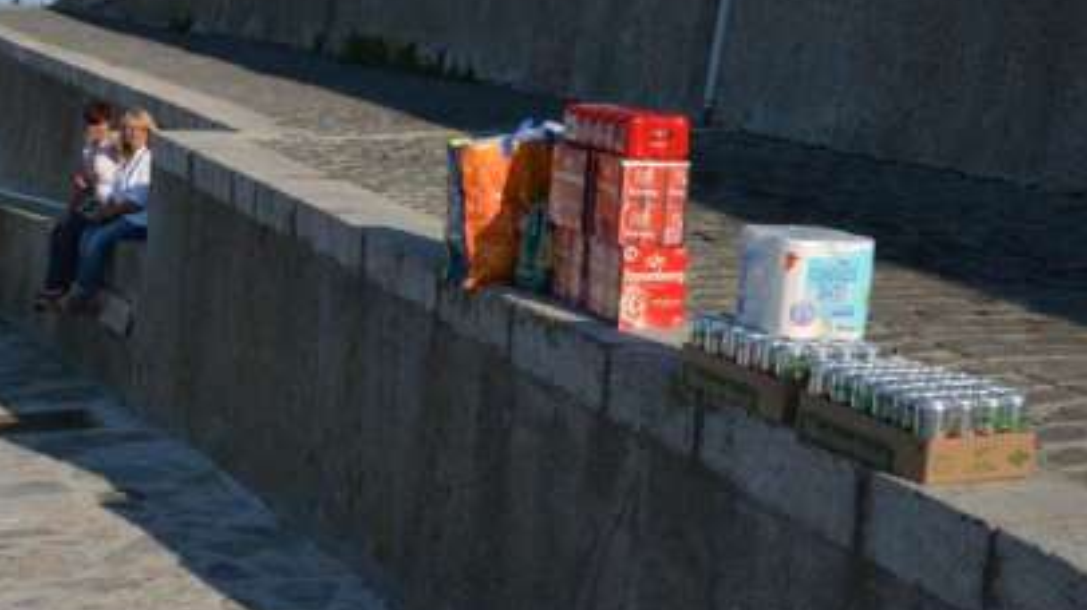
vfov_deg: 18.7
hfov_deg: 31.8
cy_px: 201
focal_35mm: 64
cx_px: 190
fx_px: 1844
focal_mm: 31
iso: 800
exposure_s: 1/200
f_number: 18
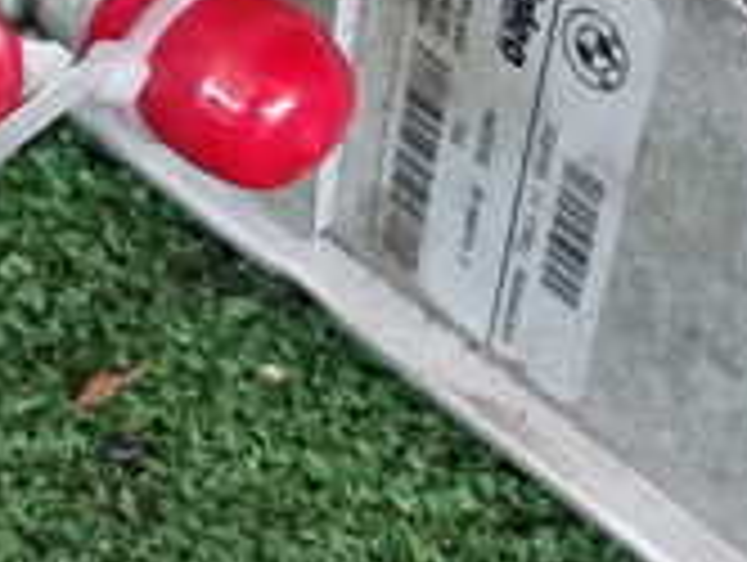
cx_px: 1012
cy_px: 292
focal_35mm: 137
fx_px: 2961
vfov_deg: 10.9
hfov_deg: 13.8
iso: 640
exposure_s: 1/125
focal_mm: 6.83
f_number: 2.7
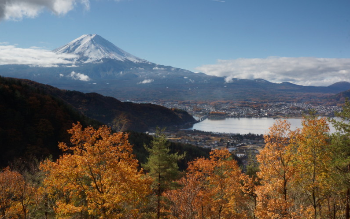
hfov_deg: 49.3
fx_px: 382
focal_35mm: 40
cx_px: 176
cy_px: 104
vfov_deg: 32.0
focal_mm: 26
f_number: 22
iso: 200
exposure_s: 1/50
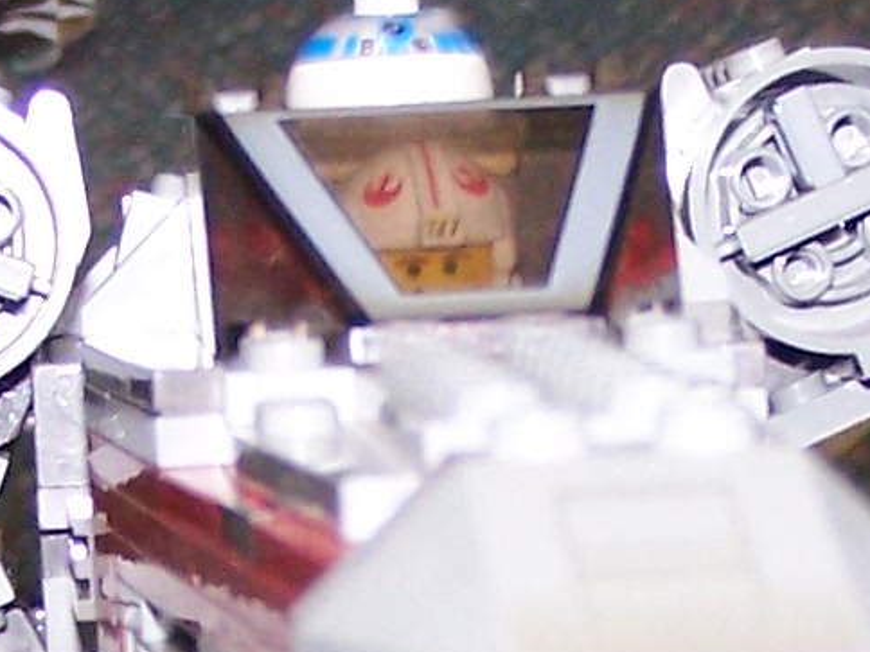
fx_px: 5353
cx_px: 654
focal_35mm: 213
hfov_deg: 9.3
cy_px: 704
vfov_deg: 6.9
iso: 140
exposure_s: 1/60
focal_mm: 6.7
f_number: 2.8
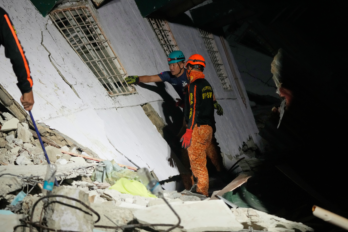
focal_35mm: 102
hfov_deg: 20.0
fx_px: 986
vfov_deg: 13.4
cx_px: 175
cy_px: 115
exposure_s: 1/1000
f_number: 4.5
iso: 6400
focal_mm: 100
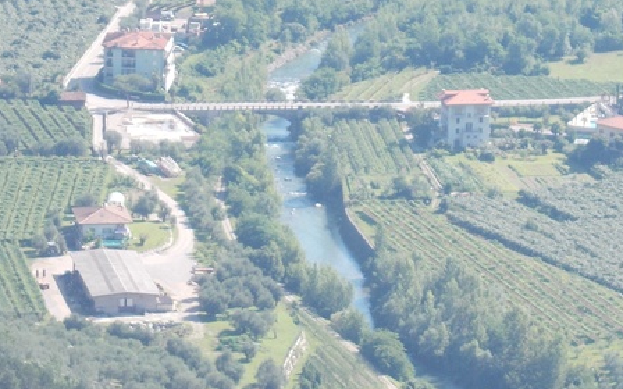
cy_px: 115
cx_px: 339
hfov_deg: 6.8
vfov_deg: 4.2
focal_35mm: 310
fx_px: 5263
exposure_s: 1/80
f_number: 6.5
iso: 80
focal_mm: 23
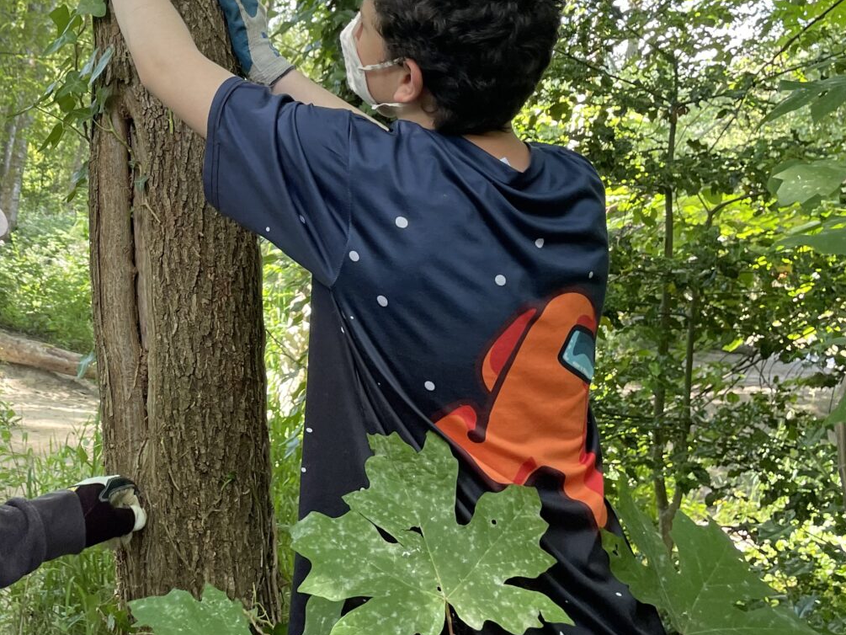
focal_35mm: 53
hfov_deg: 34.1
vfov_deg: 27.2
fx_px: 1295
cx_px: 80
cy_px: 173
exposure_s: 1/121
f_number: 1.6
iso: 64
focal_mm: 4.2
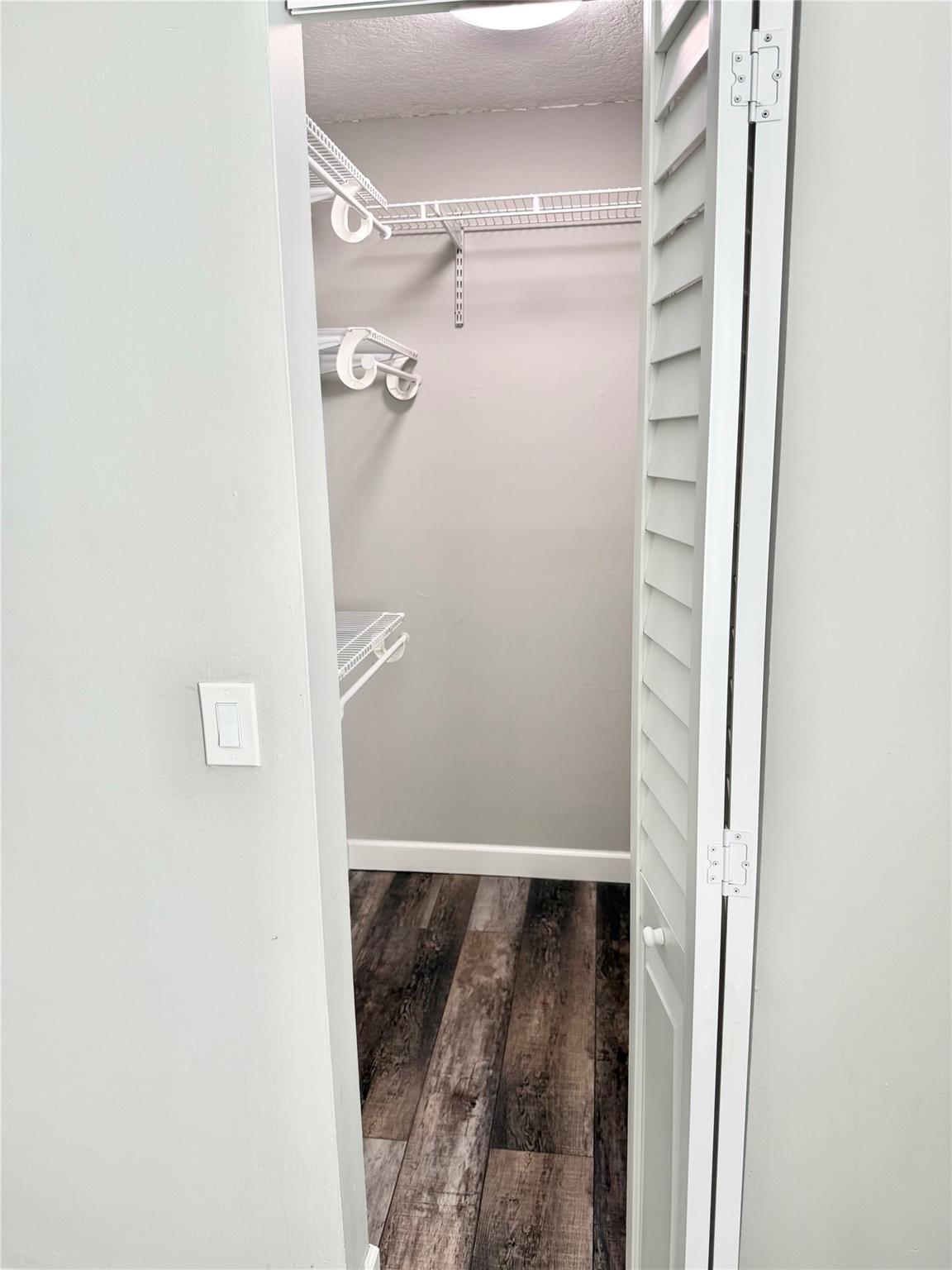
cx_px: 476
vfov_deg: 71.6
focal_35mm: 24
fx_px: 880
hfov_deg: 56.8
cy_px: 635
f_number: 1.78
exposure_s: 1/121
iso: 100
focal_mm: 6.76
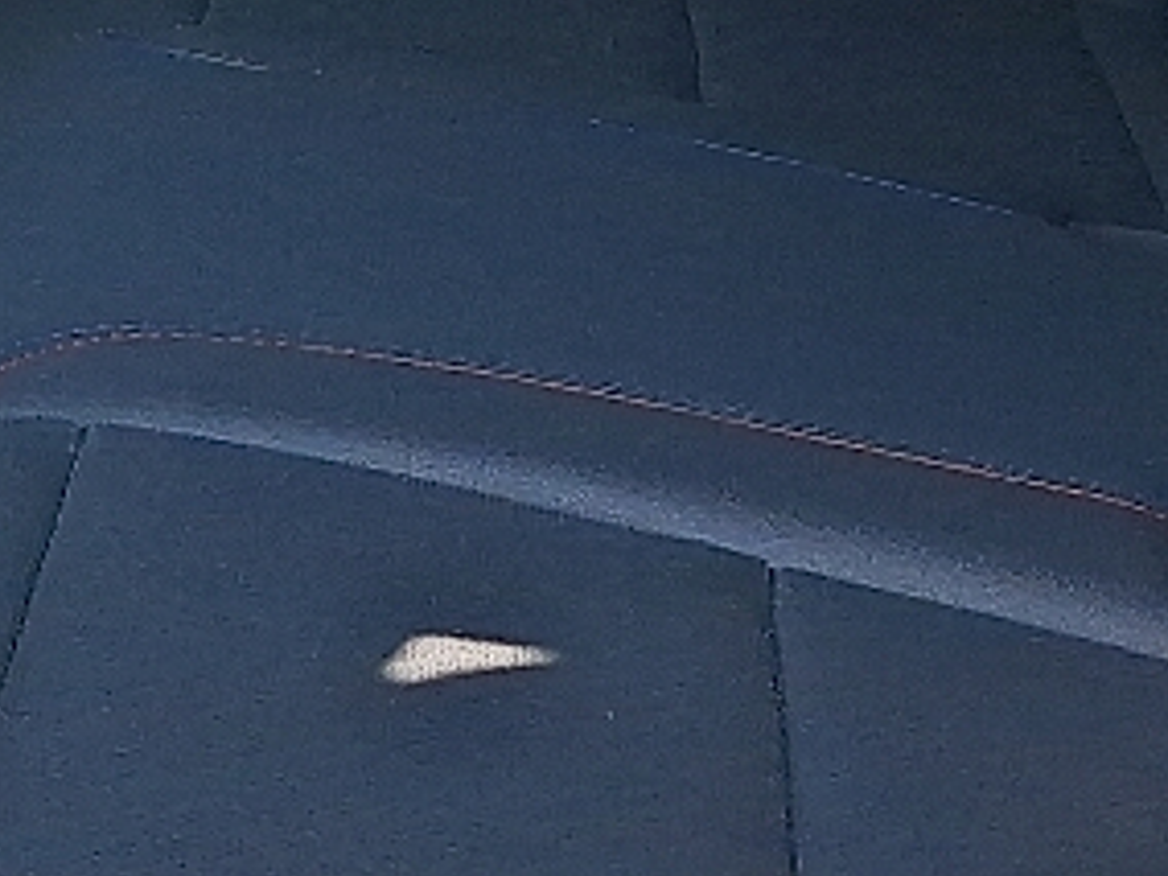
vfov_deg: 10.1
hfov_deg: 13.9
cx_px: 1020
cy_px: -522
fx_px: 4758
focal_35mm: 141
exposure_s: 1/286
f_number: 1.8
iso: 30
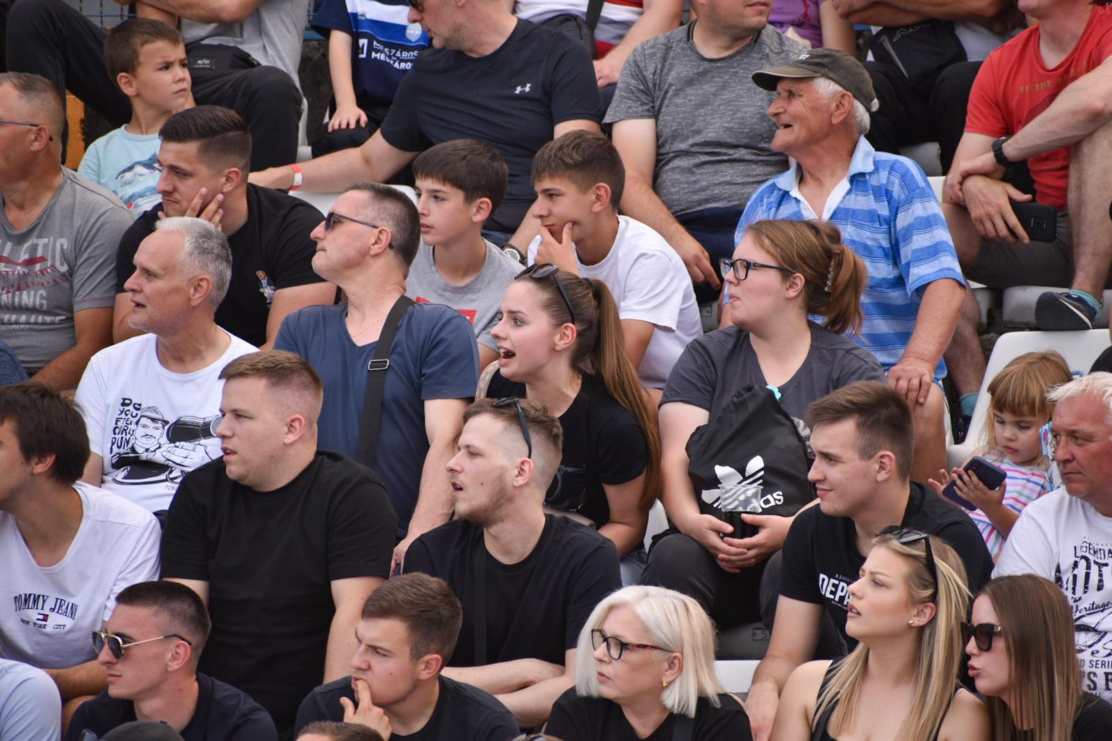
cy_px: 370
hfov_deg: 5.5
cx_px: 556
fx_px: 11584
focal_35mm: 375
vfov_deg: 3.7
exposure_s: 1/200
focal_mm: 250
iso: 100
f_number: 6
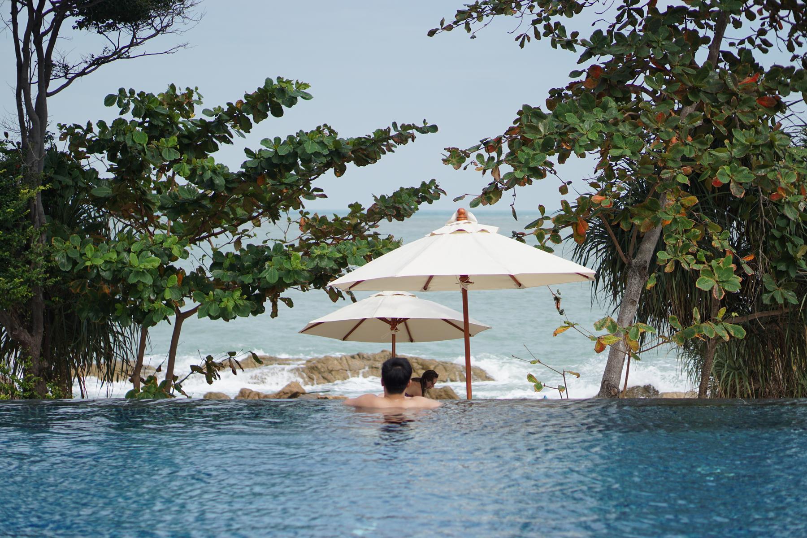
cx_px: 404
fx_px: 1681
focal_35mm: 75
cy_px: 269
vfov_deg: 18.2
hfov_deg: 27.0
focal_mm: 50
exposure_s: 1/4000
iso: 100
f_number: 1.8
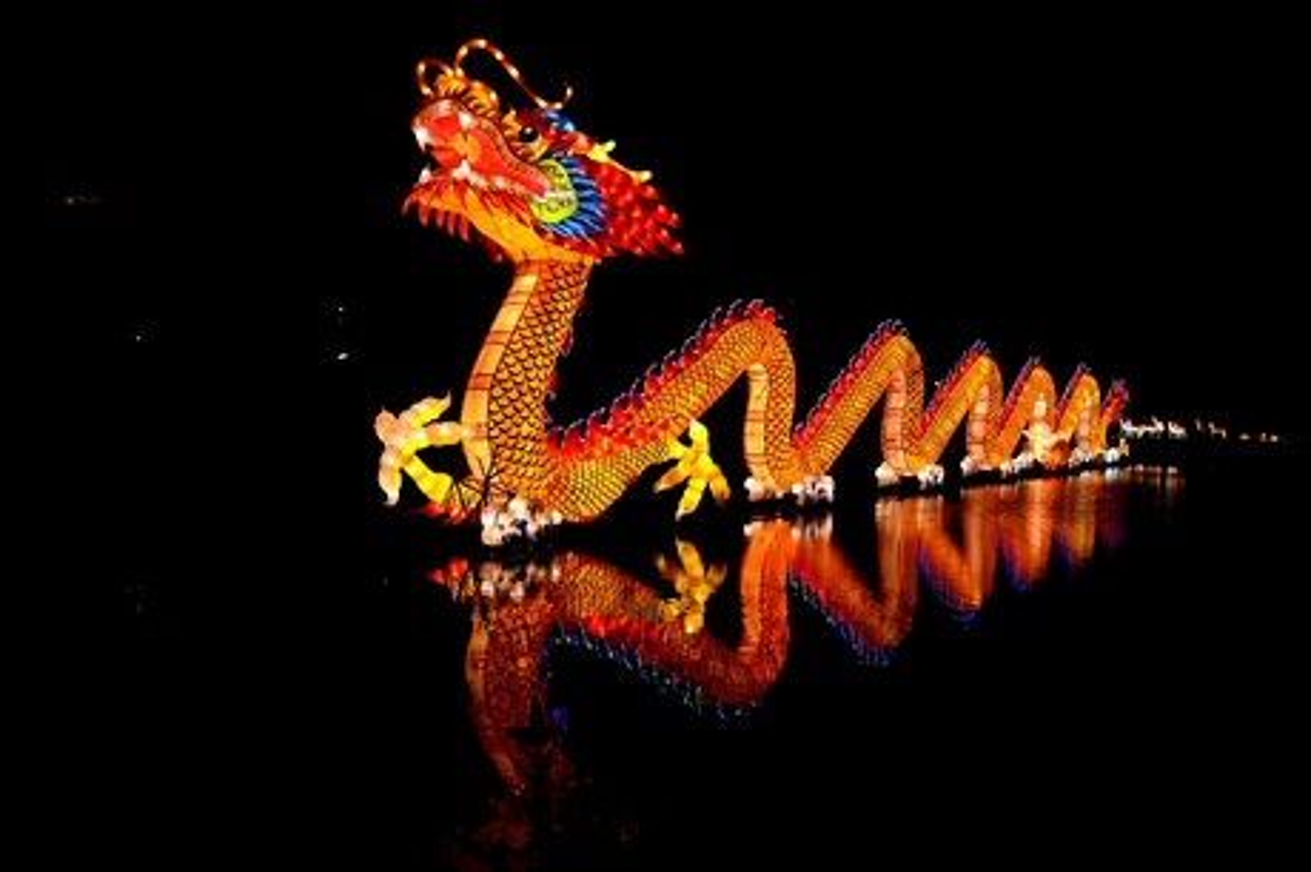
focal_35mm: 27
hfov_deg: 67.4
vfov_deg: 47.9
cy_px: 436
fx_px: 983
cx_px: 656
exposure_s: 1/30
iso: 200
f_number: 3.5
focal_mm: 18
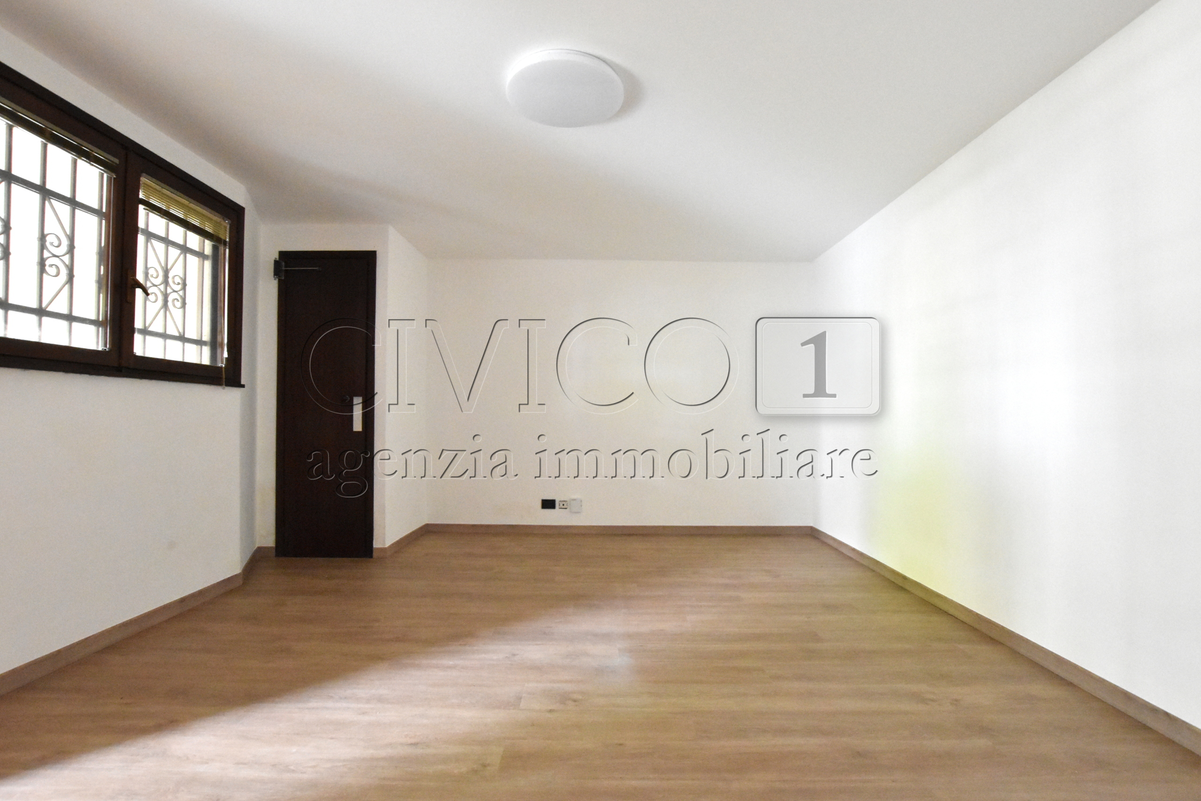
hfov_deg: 100.4
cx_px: 600
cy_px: 400
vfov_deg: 77.3
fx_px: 500
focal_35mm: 15
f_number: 9
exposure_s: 1/15
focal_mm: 10
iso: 5000
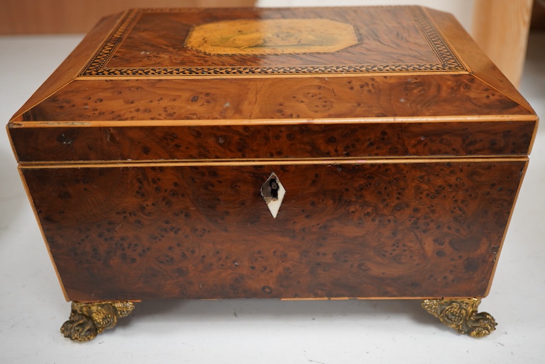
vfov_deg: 29.9
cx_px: 272
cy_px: 182
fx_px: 681
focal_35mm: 45
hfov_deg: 43.6
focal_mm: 30
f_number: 6.3
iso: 1250
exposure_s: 1/125
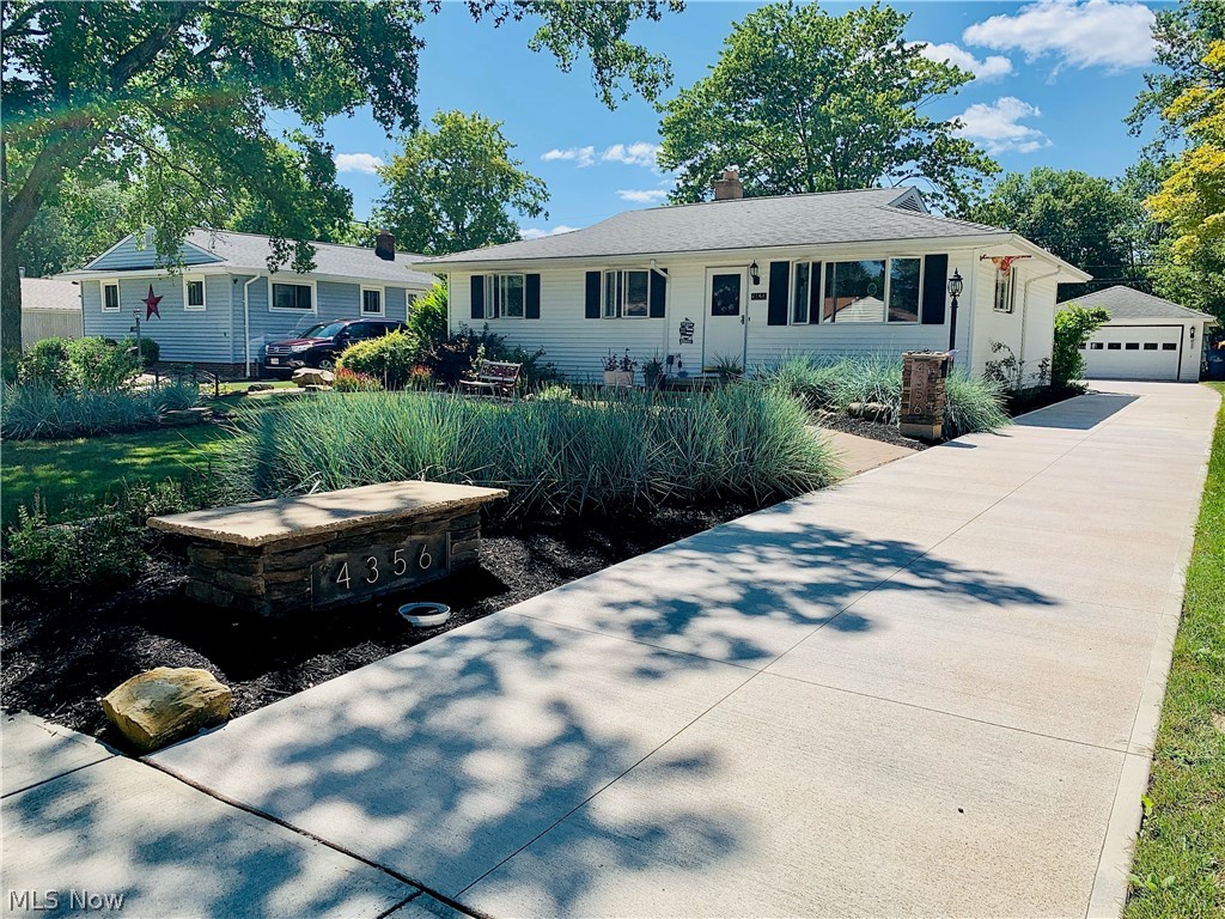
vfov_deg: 53.1
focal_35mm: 26
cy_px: 460
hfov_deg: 67.3
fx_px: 920
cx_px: 612
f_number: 1.8
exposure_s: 1/2681
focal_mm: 4.25
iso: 25
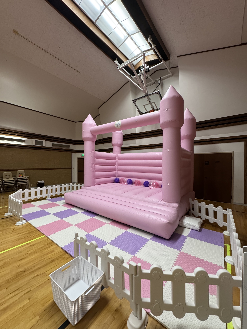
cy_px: 164
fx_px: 133
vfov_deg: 102.1
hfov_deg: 85.7
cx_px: 124
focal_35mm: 14
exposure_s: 1/120
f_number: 2.2
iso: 320
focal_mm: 2.22
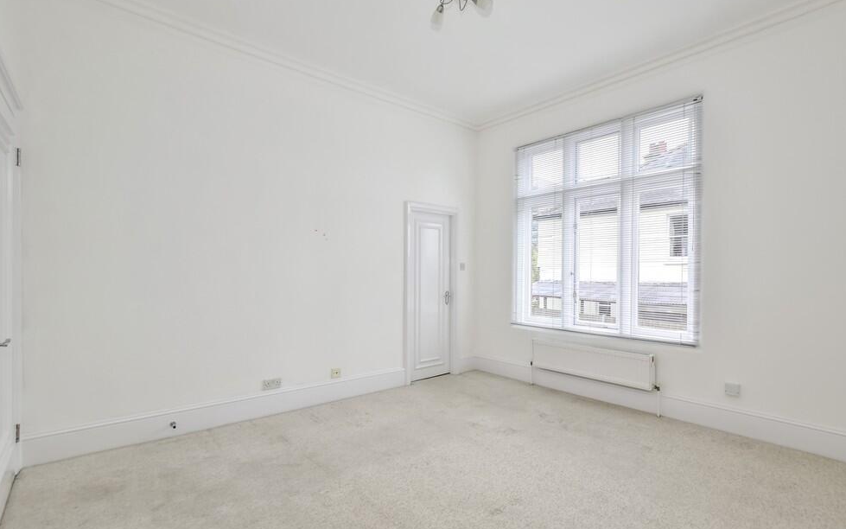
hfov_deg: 97.8
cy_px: 275
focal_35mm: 16
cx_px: 421
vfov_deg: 71.2
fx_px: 369
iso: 640
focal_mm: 10
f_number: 8
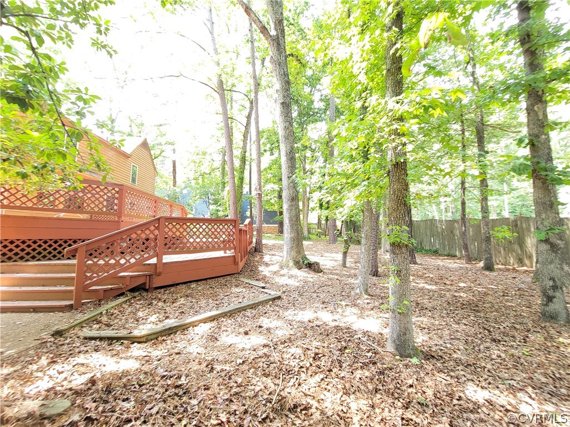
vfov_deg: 89.9
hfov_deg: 106.2
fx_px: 214
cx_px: 285
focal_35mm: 13
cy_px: 214
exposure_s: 1/60
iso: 125
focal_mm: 2.2
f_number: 2.2
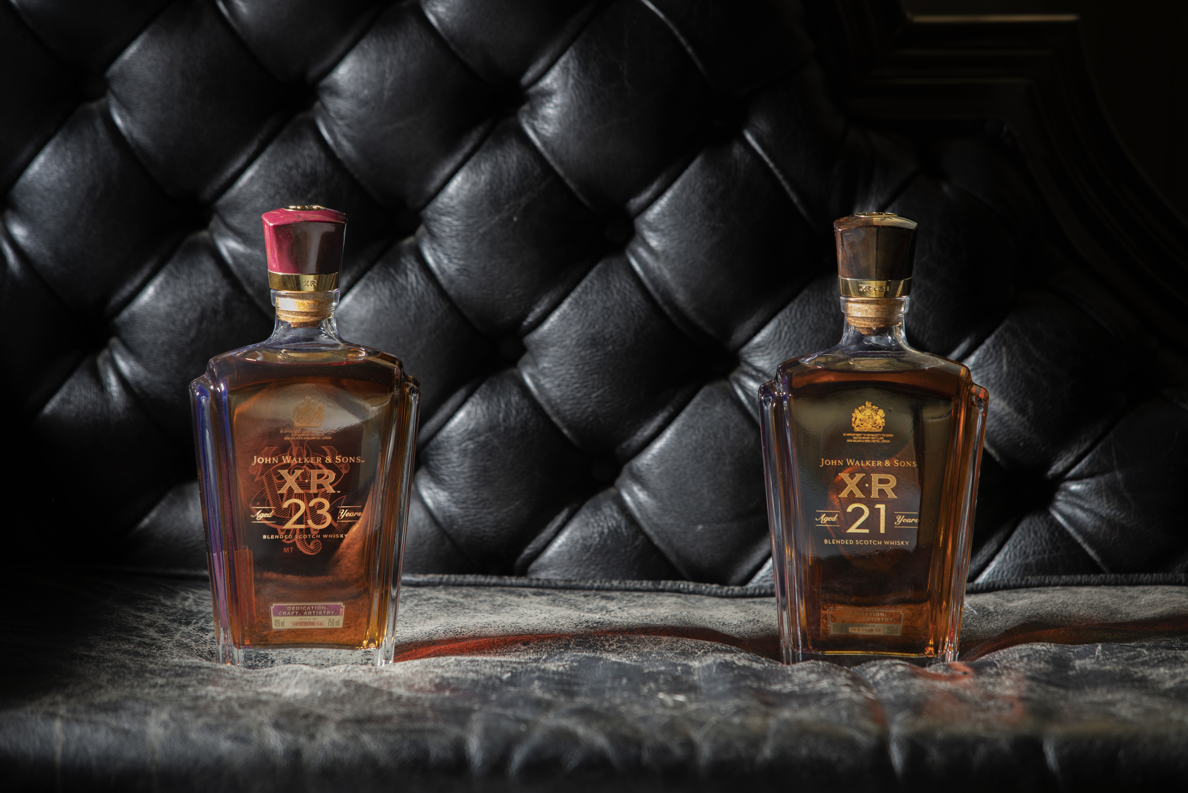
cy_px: 396
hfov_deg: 10.8
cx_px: 594
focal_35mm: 190
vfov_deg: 7.2
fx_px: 6270
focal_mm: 190
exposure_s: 1/100
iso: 400
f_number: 4.5
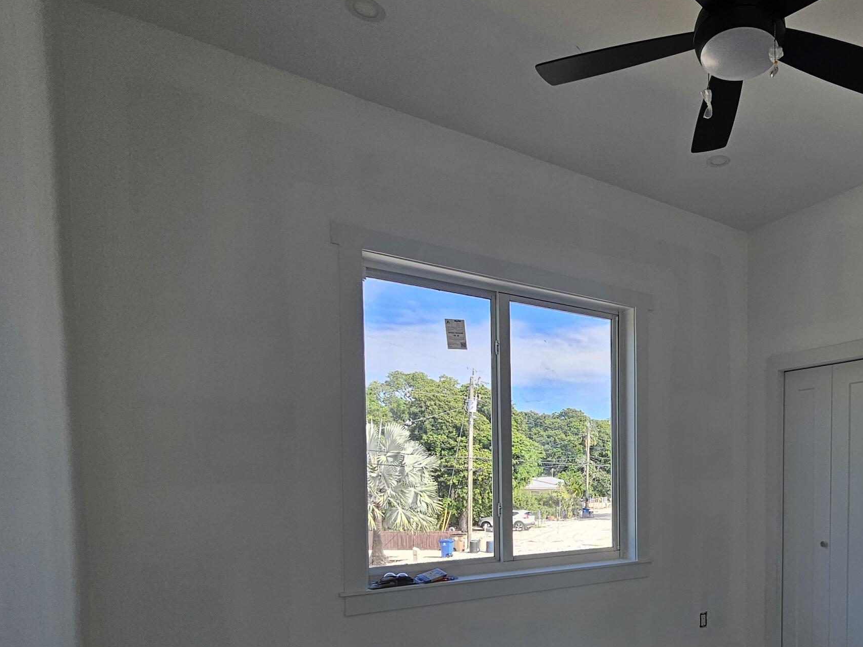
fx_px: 573
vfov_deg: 55.5
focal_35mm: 23
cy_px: 501
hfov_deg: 68.7
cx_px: 656
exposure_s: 1/251
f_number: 2.2
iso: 50
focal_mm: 2.2
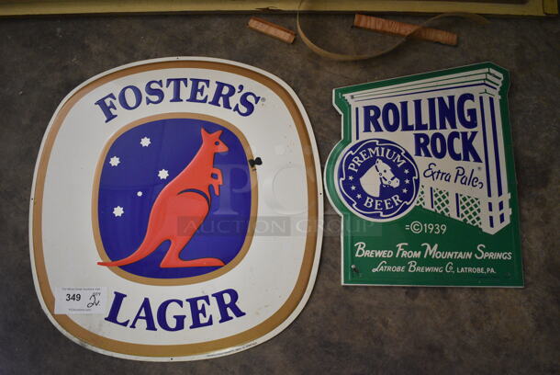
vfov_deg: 43.7
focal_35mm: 30
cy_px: 188
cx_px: 280
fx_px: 467
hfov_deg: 61.9
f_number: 3.8
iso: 2800
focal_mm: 20
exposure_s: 1/125
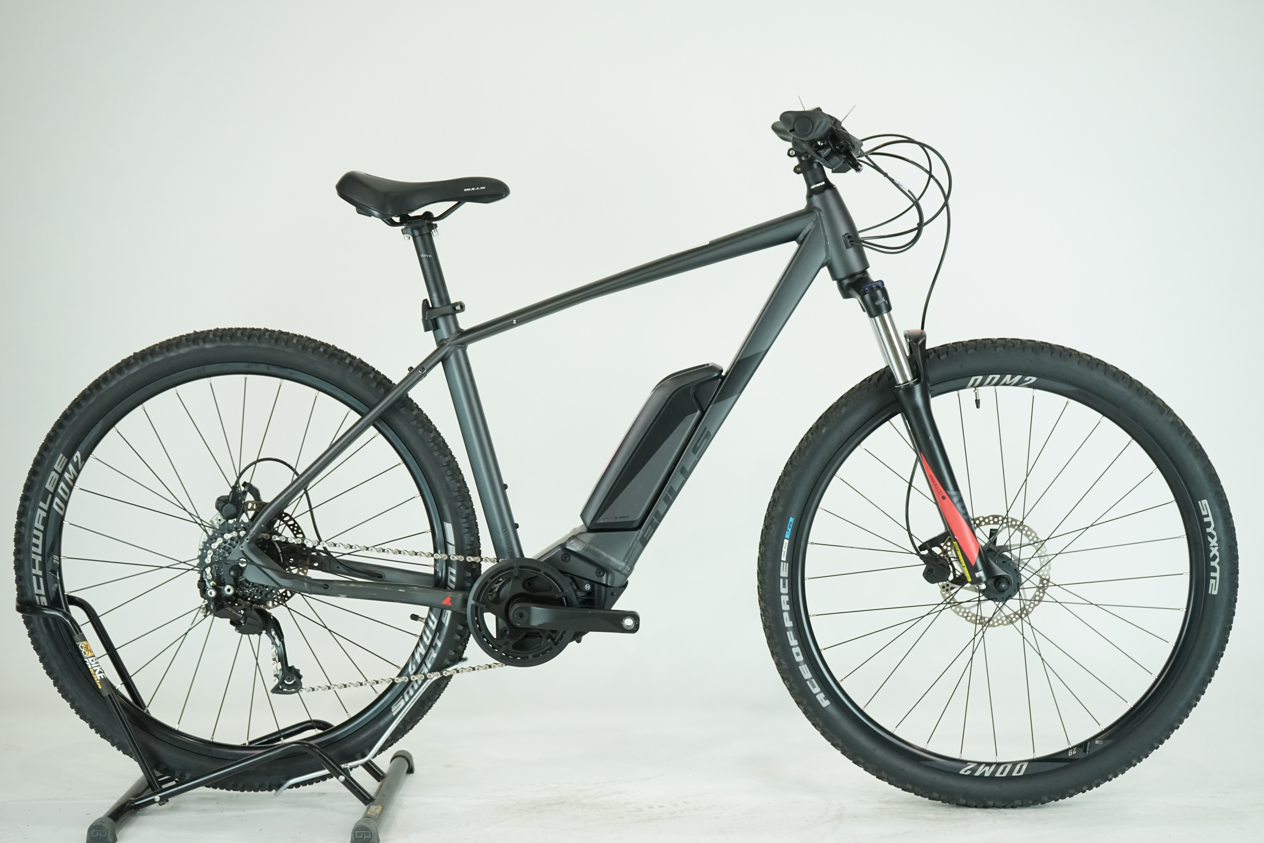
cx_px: 632
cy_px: 422
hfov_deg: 36.2
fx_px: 1931
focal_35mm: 55
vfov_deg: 24.6
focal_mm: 55
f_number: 6.3
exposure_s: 1/200
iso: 1600
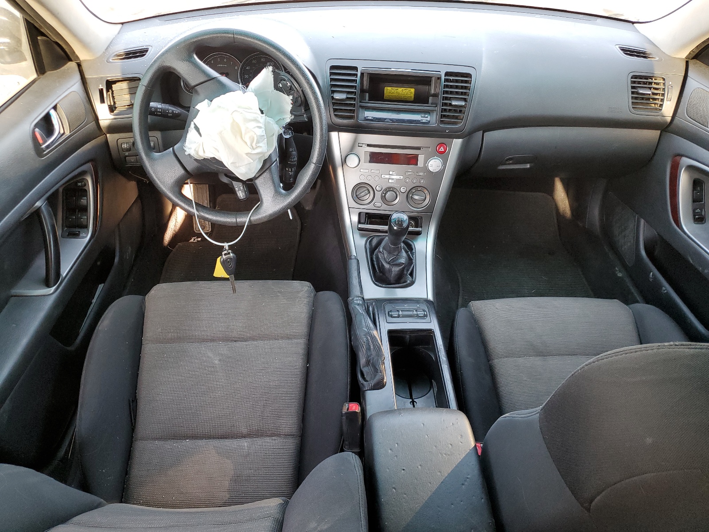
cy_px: 266
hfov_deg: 67.3
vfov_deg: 53.1
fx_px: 533
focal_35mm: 26
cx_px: 354
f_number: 1.5
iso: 93
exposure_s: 1/120
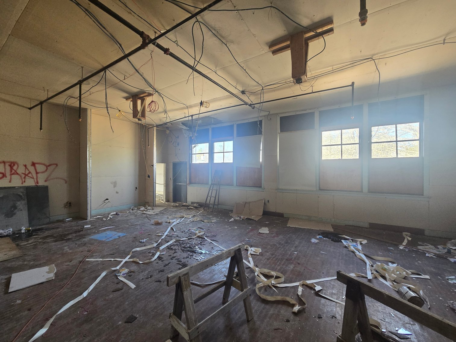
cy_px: 171
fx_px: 171
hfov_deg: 106.2
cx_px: 228
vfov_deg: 89.9
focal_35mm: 13
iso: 250
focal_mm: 2.2
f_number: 2.2
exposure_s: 1/60
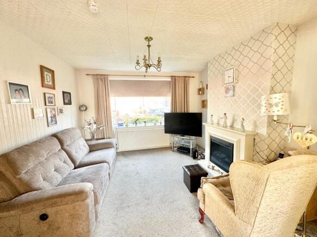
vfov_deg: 85.7
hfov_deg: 102.1
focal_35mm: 14
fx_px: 128
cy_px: 118
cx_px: 158
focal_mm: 2.22
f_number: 2.2
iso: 160
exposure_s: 1/99
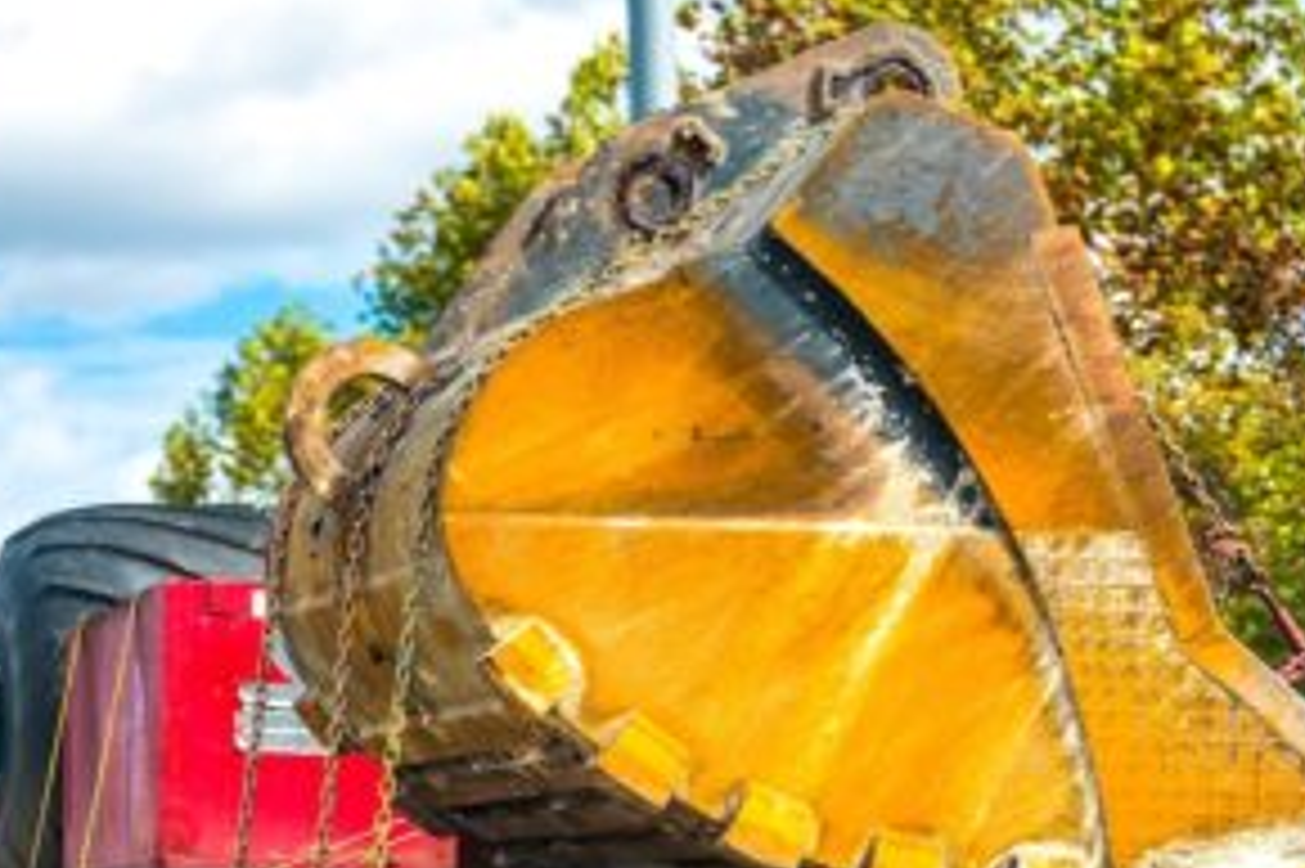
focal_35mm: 145
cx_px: 490
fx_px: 5253
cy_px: 738
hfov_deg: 14.1
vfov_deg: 9.4
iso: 100
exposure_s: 1/2000
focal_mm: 70
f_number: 2.8
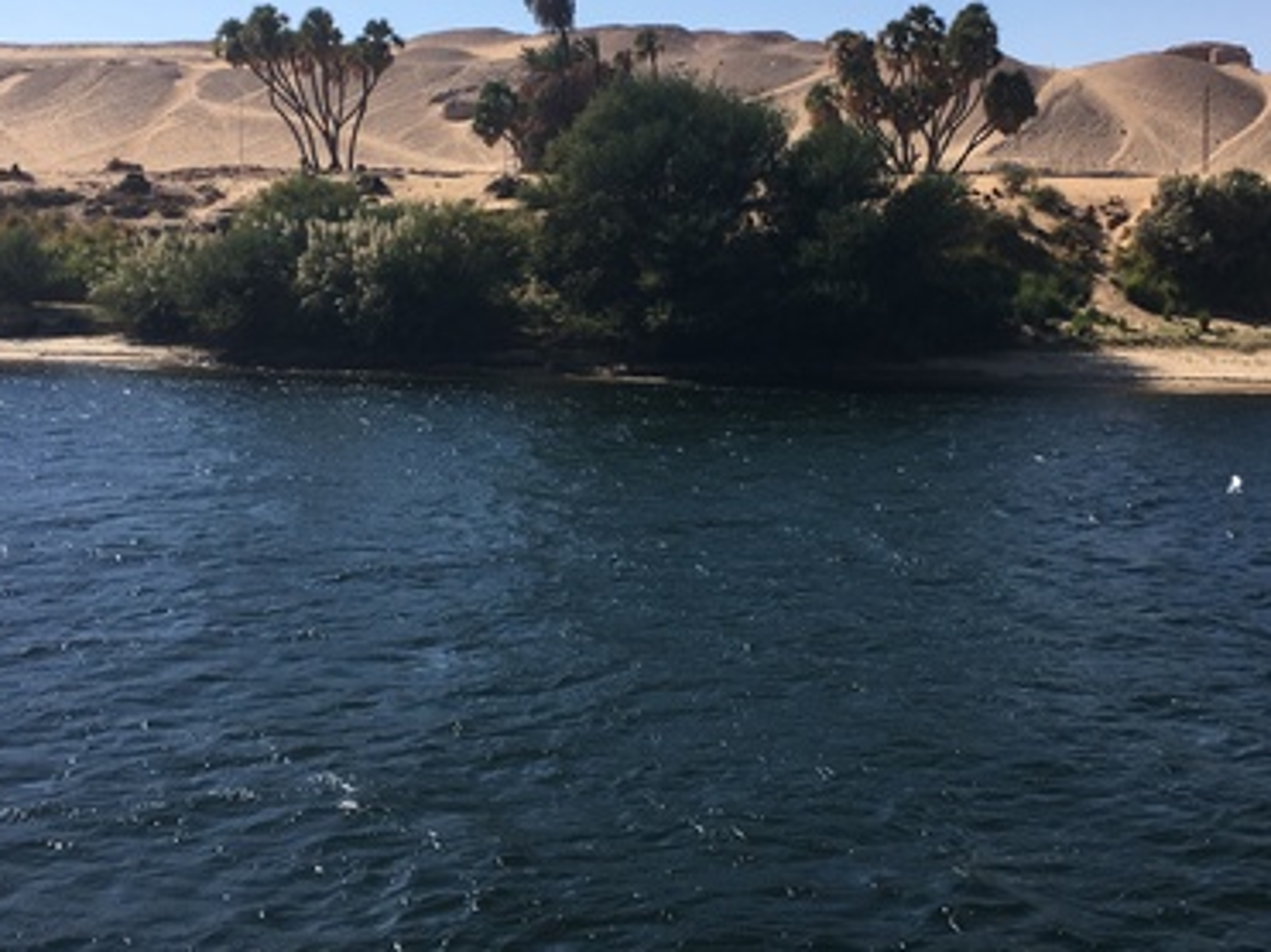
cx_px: 668
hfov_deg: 38.2
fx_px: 1835
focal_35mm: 50
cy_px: 363
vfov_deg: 29.0
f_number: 2.2
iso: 25
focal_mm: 4.15
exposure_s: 1/1972
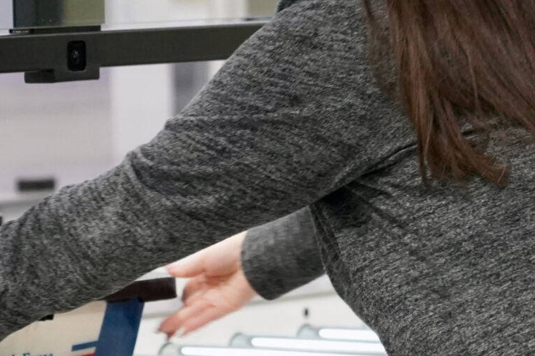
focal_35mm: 391
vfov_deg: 3.5
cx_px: 370
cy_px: 110
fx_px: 5810
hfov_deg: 5.3
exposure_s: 1/125
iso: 3200
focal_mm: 116
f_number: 5
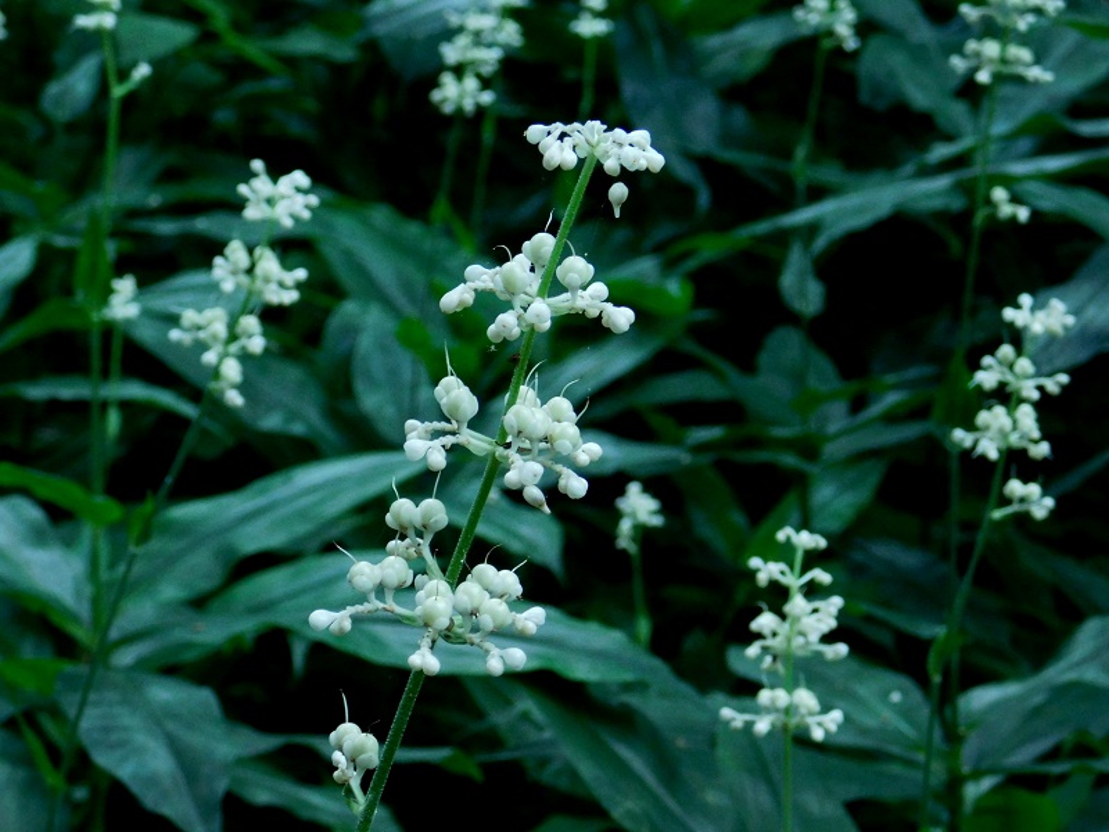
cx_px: 554
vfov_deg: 14.9
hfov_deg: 19.8
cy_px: 416
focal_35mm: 99
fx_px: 3172
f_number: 4.6
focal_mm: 17.6
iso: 800
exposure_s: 1/20
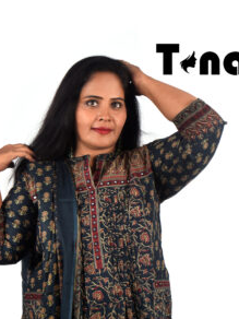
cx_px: 108
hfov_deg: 21.3
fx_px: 635
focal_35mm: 69
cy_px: 325
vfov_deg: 26.5
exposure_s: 1/125
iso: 250
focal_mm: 35
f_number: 9
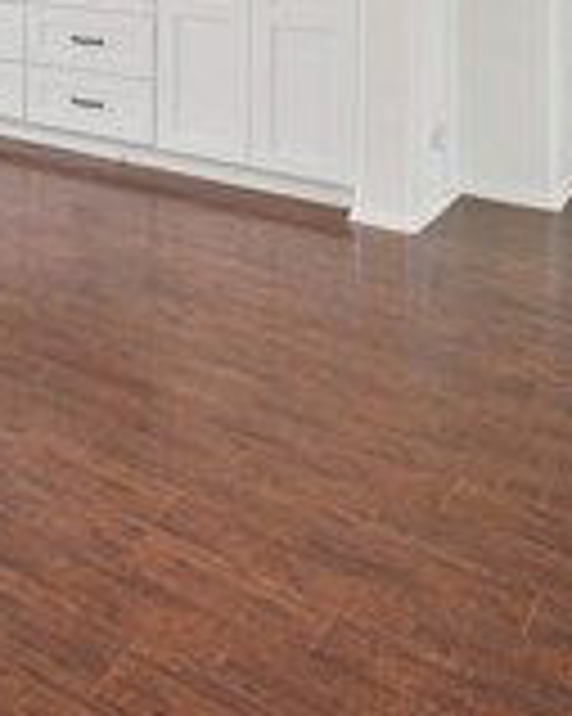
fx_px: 1038
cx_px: -311
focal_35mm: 49
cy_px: -126
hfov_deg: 23.7
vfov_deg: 32.1
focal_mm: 13
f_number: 8
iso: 320
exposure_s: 1/30
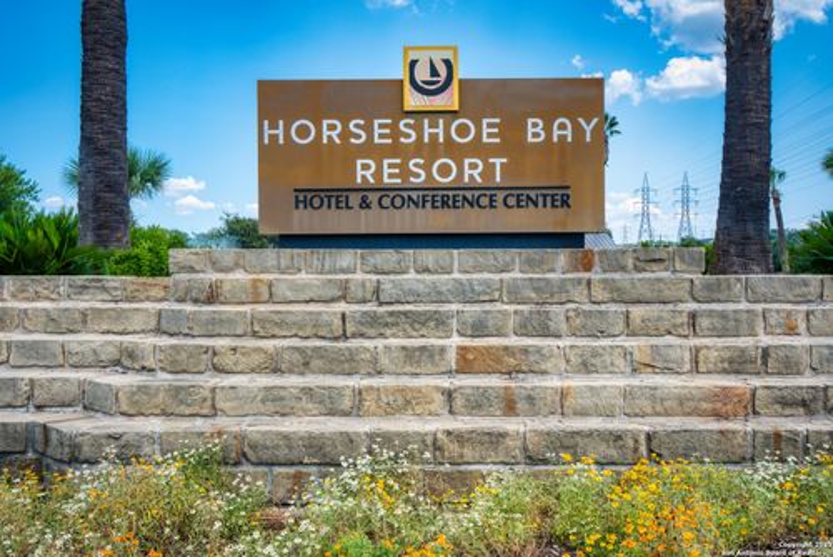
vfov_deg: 42.4
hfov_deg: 60.3
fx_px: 718
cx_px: 416
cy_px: 278
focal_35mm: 31
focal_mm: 31
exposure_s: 1/15
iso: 100
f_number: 11
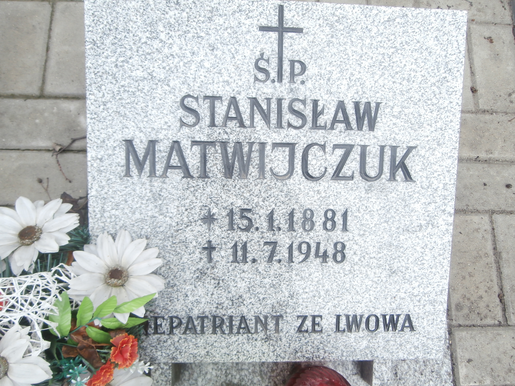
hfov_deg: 71.6
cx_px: 258
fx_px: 357
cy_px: 193
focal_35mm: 24
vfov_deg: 56.8
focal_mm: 4.2
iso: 100
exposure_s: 1/160
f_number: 3
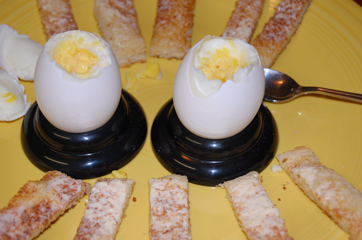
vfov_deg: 16.5
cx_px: 181
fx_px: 829
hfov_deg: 24.6
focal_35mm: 82
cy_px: 120
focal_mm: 55
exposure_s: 1/60
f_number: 5.6
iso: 400
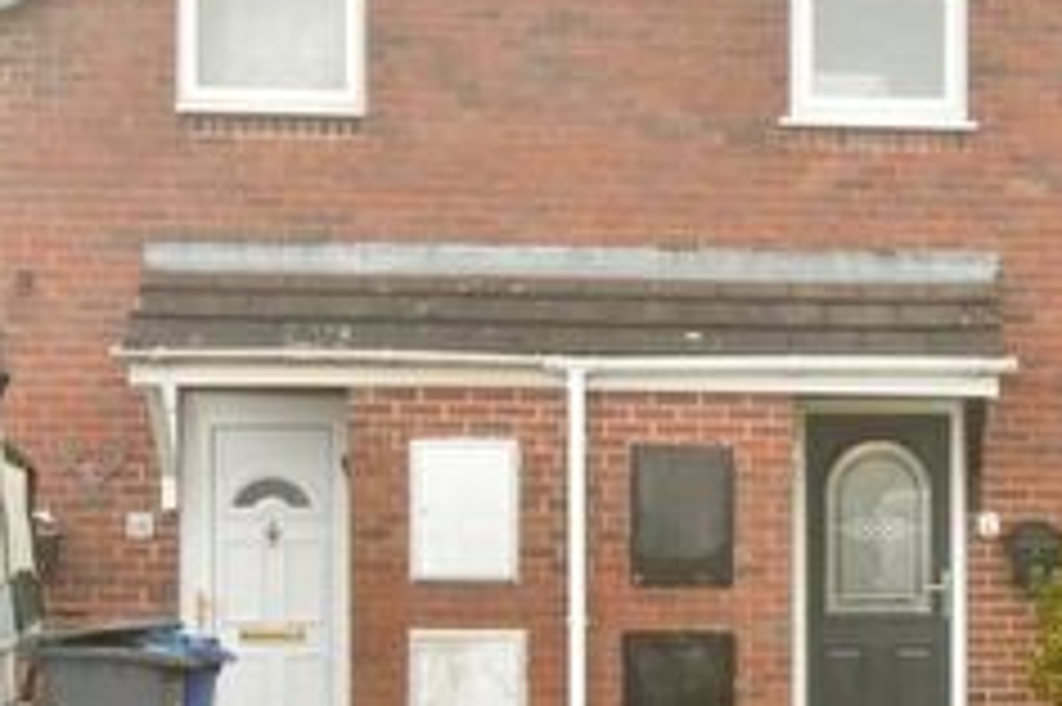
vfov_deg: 13.1
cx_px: 1570
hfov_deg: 17.7
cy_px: 340
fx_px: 3066
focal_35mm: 104
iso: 500
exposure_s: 1/160
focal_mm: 35
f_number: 7.1
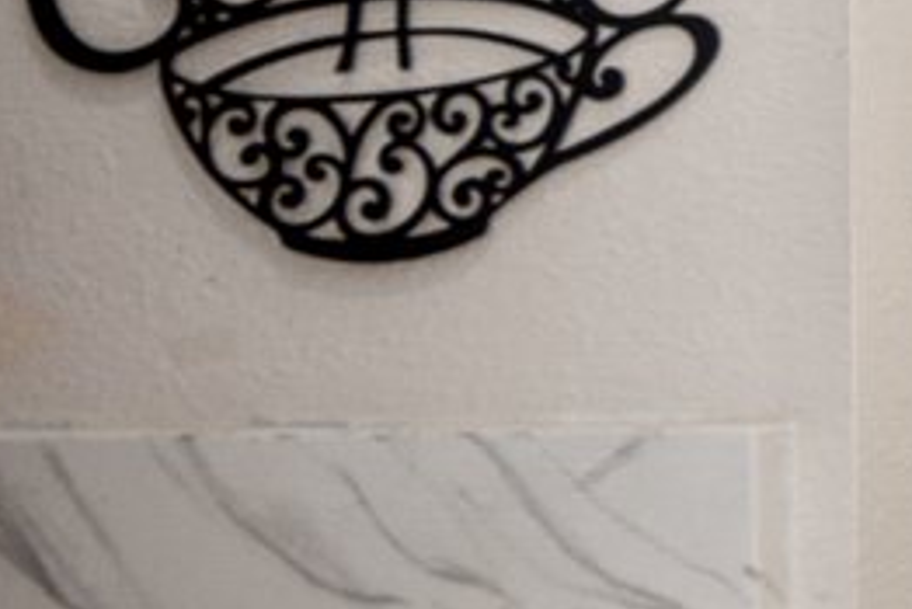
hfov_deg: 8.5
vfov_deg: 8.4
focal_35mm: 164
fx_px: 4157
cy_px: 179
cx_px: 3356
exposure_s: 1/8
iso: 320
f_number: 8
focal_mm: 21
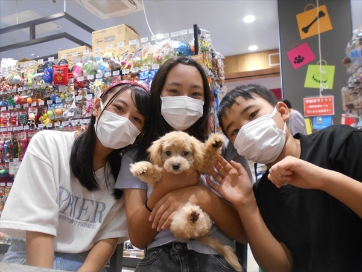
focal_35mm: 26
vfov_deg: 53.1
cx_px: 181
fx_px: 272
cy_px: 136
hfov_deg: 67.3
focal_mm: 4.6
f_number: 3.2
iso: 280
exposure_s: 1/30
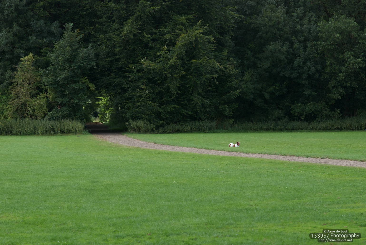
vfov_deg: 10.8
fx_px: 1297
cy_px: 122
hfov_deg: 16.1
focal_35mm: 128
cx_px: 183
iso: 200
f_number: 5.6
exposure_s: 1/320
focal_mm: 85
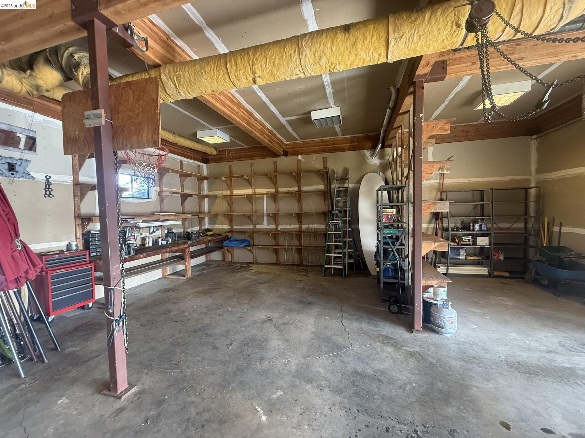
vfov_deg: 85.7
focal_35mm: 14
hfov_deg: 102.1
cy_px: 219
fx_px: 237
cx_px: 292
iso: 320
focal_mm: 2.22
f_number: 2.2
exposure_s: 1/60
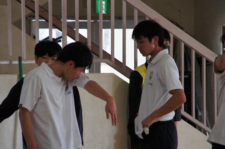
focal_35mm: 300
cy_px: 74
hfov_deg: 6.9
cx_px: 112
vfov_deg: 4.6
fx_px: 1873
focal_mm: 200
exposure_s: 1/250
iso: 1600
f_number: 6.3
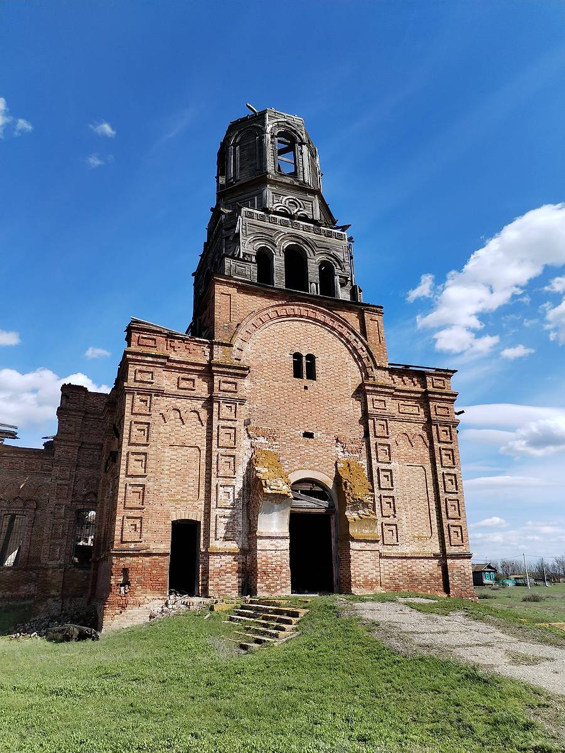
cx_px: 282
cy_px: 376
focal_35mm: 29
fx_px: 631
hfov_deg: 48.2
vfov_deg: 61.7
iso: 100
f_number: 1.8
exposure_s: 1/1464
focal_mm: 4.75
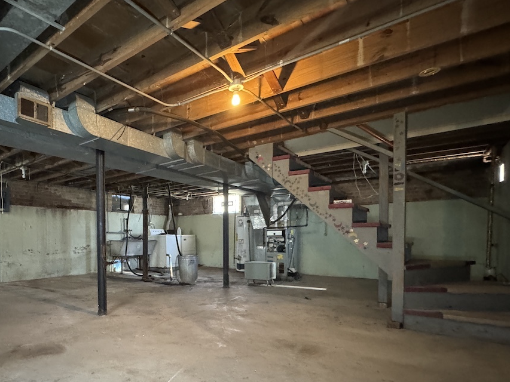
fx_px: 309
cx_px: 151
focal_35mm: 21
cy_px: 244
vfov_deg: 62.4
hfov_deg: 75.3
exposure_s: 1/30
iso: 1250
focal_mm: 2.22
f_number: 2.2
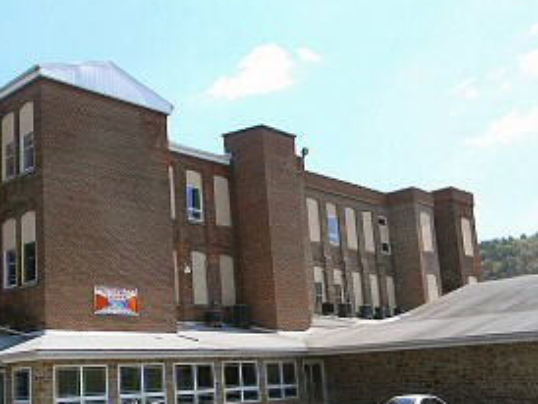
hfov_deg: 40.6
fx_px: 716
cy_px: 259
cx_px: 169
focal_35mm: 46
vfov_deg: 31.4
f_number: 3.5
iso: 80
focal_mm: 5
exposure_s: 1/877
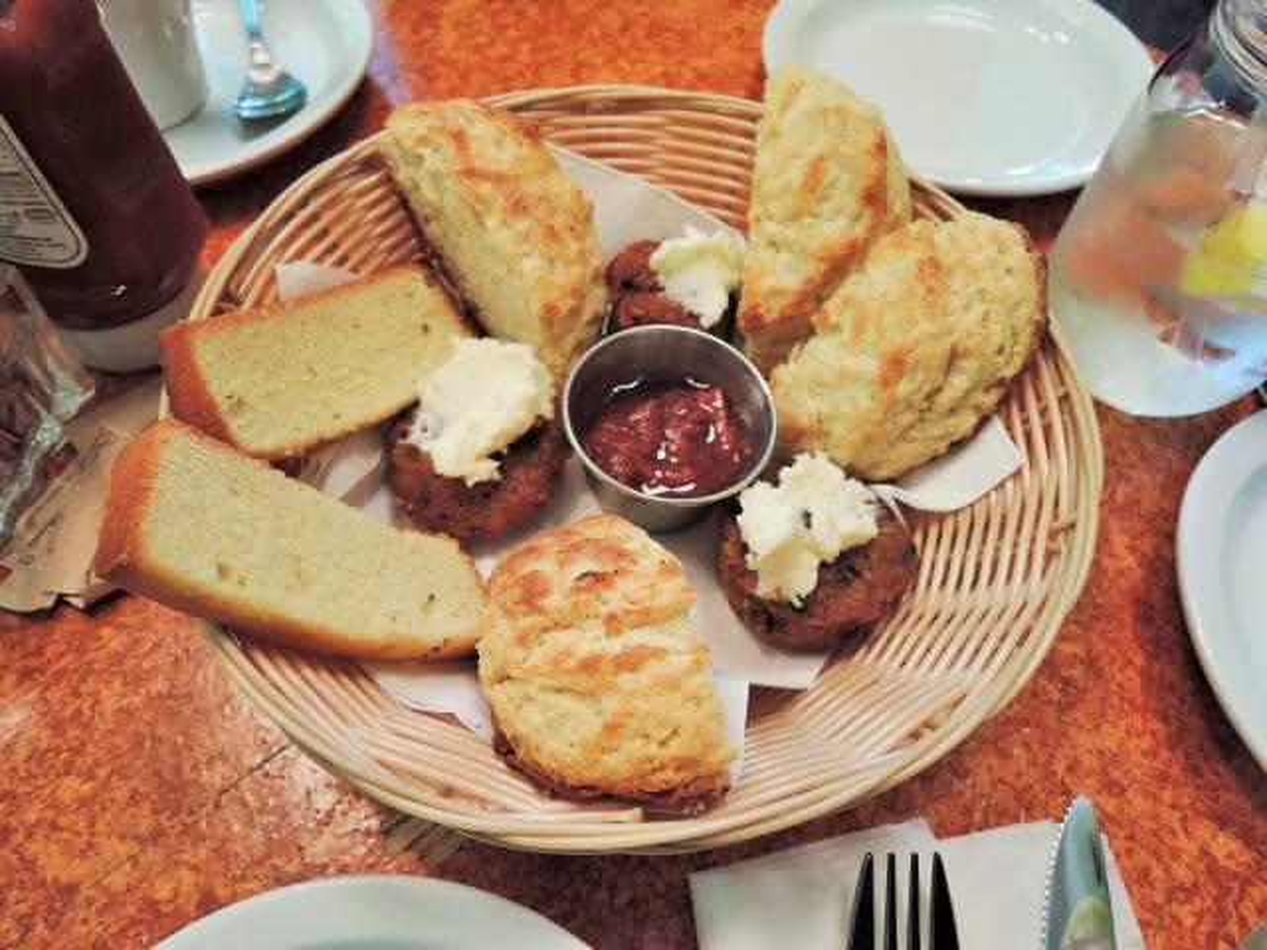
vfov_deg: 56.8
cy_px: 475
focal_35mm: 24
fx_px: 878
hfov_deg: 71.6
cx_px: 634
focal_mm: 5.1
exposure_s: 1/30
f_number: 2
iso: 400
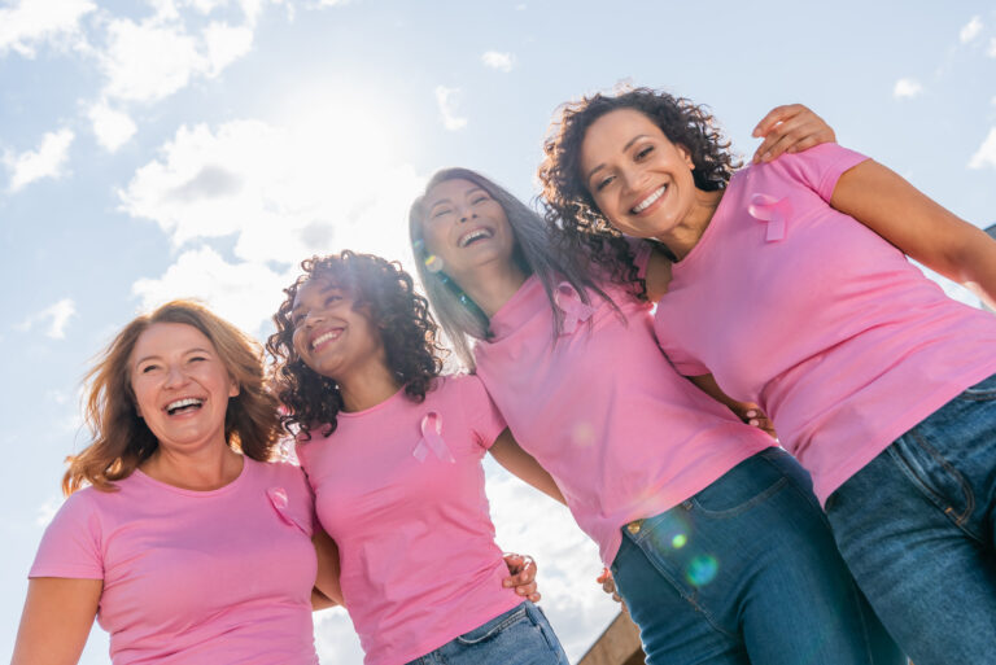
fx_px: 886
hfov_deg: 58.7
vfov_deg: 41.2
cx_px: 498
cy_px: 332
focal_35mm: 32
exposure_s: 1/800
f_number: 4.5
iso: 100
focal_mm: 32
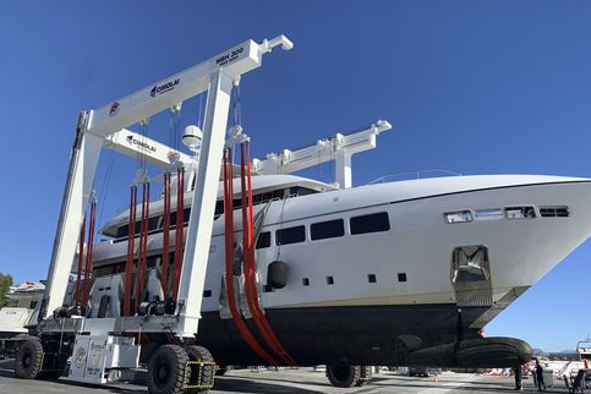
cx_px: 295
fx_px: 460
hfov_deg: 65.5
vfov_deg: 46.4
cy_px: 207
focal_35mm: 28
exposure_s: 1/2364
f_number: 1.8
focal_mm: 4.25
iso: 25
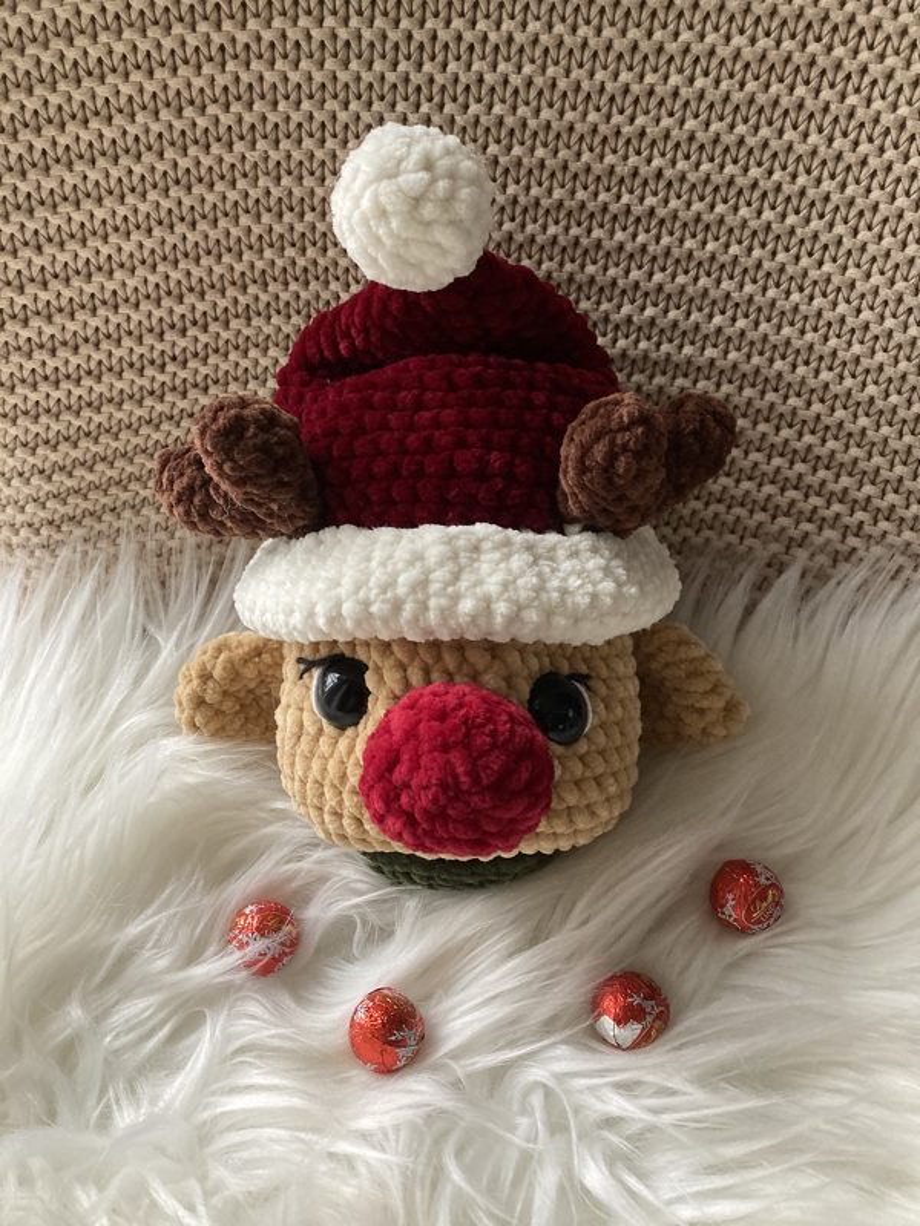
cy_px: 613
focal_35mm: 28
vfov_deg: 63.4
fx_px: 992
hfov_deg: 49.7
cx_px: 460
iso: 320
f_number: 1.8
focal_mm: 3.99
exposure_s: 1/60
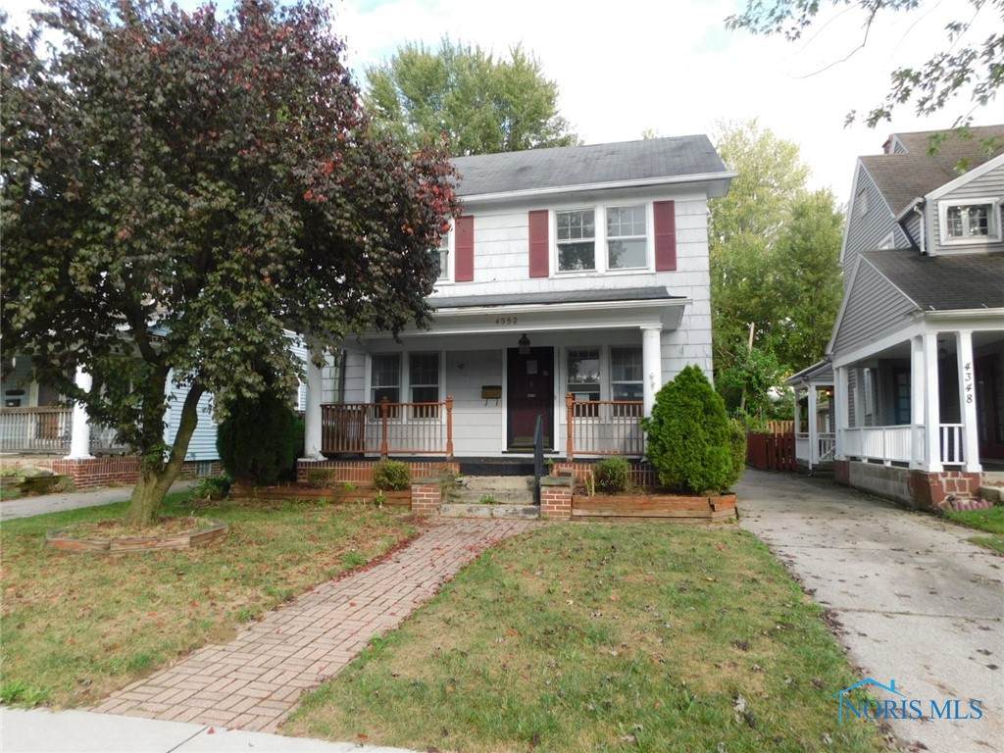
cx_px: 502
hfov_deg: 73.9
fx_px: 667
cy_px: 376
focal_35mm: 23
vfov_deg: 58.9
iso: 125
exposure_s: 1/400
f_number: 3
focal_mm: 4
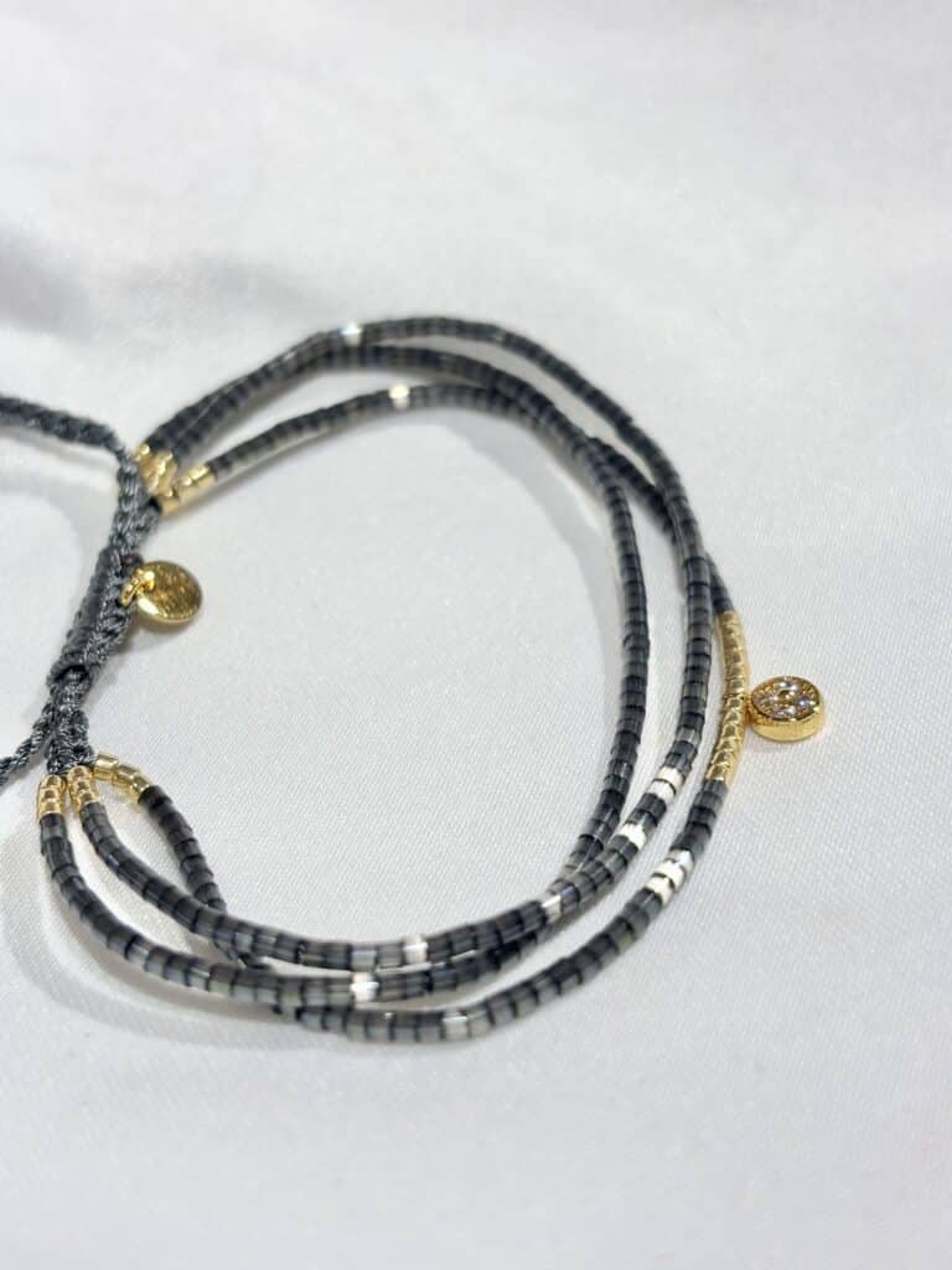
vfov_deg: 36.8
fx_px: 1907
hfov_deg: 28.0
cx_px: 476
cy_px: 635
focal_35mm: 52
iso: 32
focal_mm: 5.96
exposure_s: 1/219
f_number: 1.6
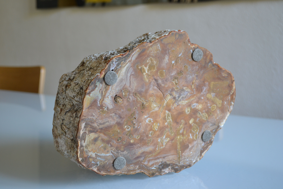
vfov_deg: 29.9
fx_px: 354
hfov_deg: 43.6
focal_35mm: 45
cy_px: 94
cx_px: 142
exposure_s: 1/20
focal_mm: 30
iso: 400
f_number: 4.5
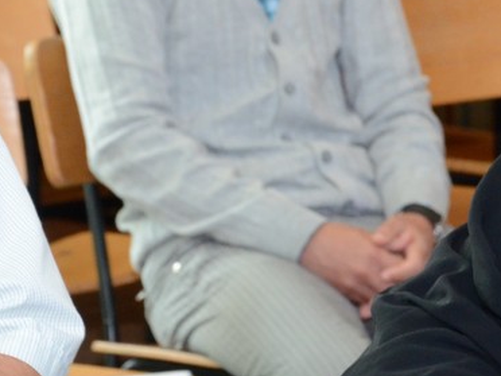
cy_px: 90
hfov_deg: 5.3
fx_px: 5370
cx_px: 694
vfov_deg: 4.0
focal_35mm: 371
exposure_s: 1/60
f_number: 8
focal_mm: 80
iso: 1600
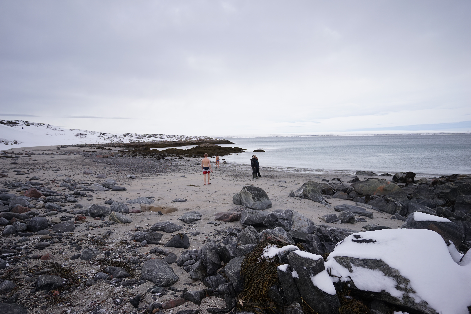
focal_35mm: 17
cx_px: 236
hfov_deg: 93.3
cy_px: 157
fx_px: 222
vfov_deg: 70.4
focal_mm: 17
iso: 100
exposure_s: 1/640
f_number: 2.8
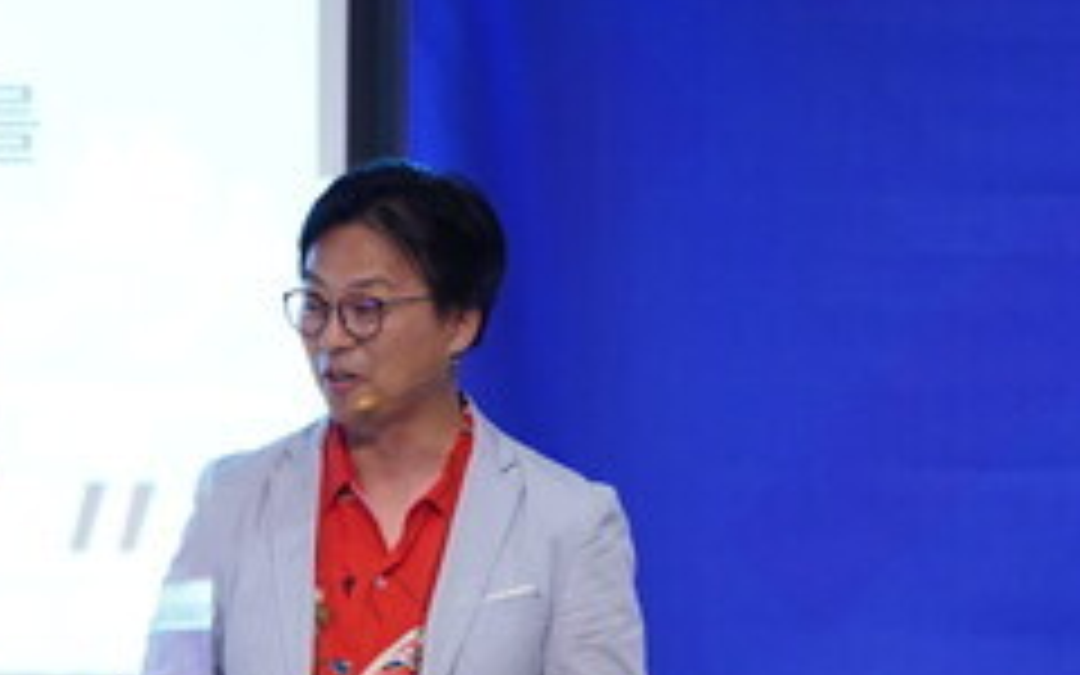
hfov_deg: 4.1
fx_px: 14982
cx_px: -14
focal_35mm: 509
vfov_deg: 2.6
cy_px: 634
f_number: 2.8
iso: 4000
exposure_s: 1/250
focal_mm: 200
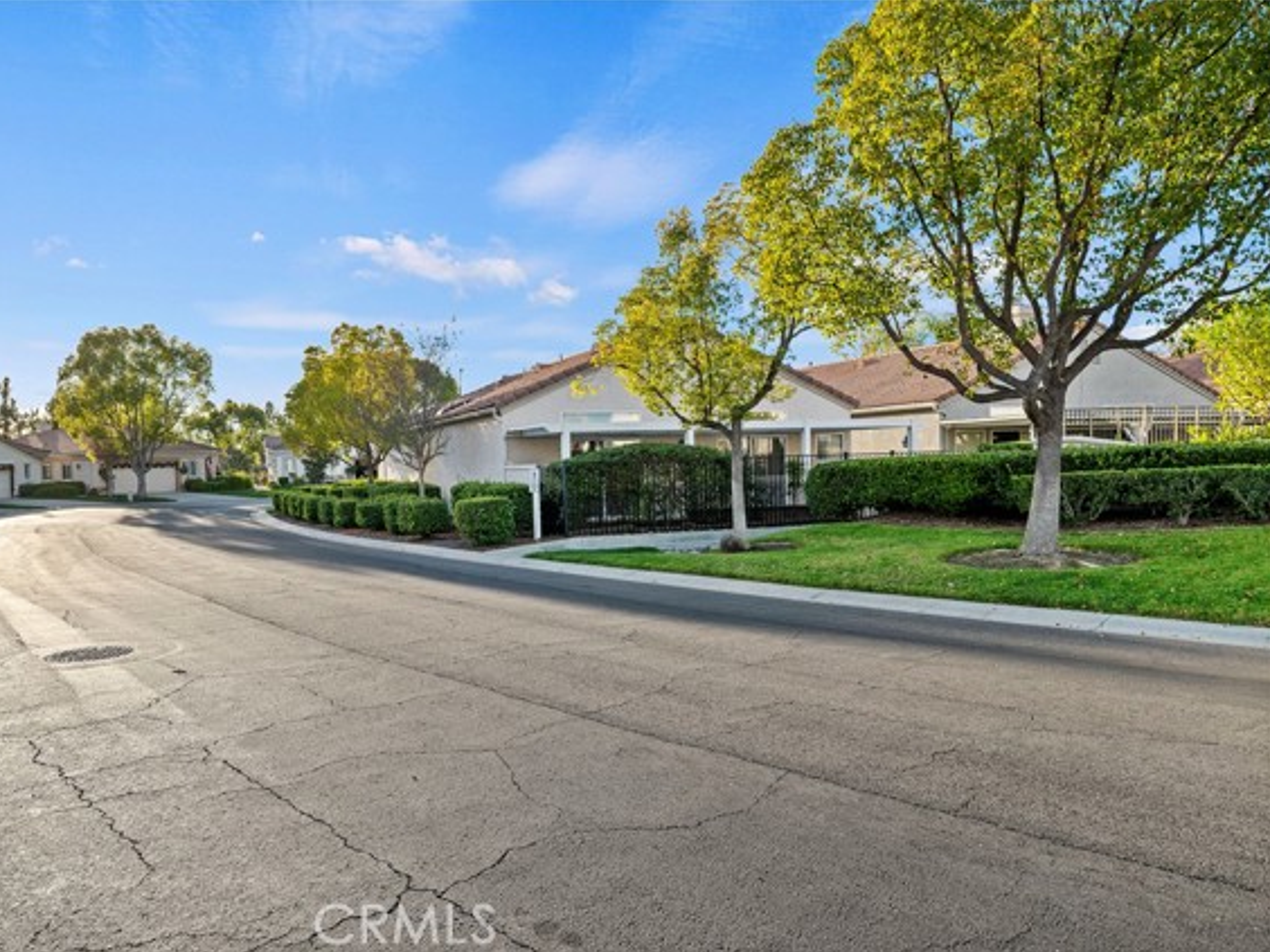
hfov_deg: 71.3
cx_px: 552
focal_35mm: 24
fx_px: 881
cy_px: 477
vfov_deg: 56.8
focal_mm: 22
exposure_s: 1/125
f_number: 10
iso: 500
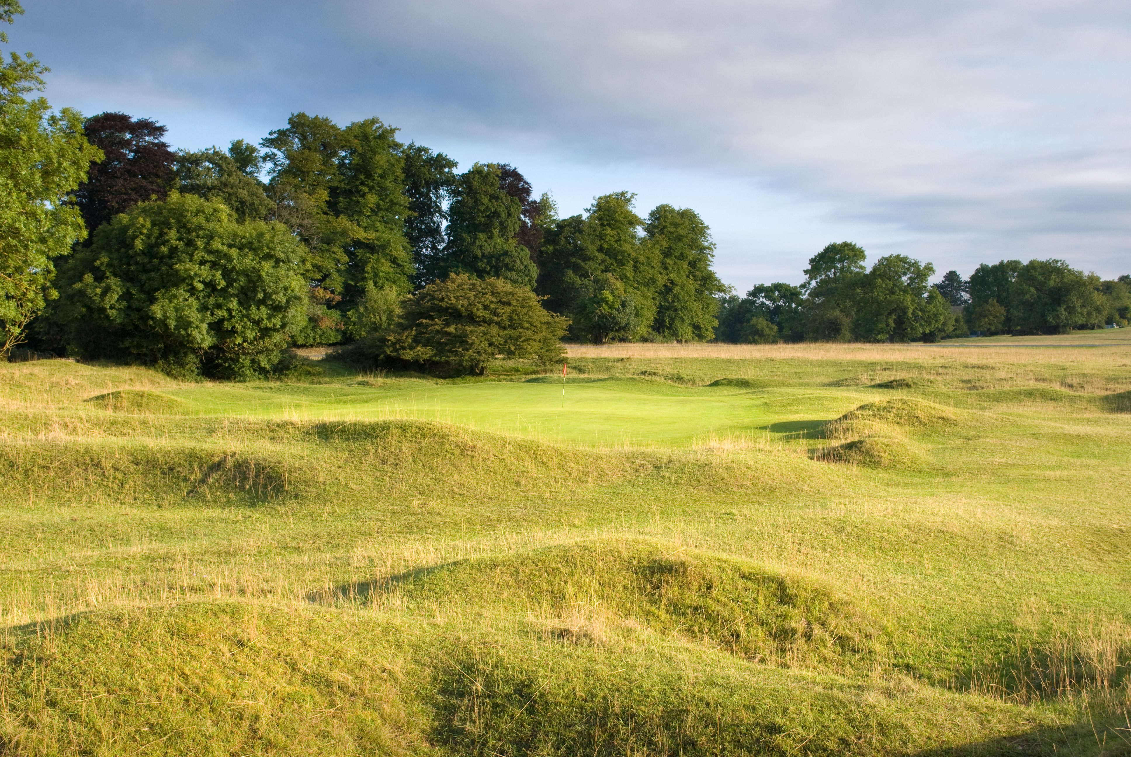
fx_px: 1415
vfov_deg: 29.9
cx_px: 566
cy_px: 378
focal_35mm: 45
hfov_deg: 43.6
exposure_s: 1/100
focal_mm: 30
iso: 200
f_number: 9
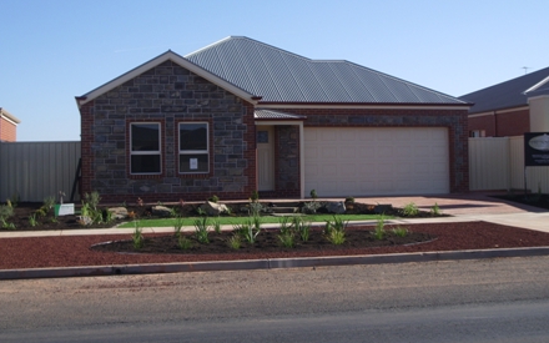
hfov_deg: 37.5
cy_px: 142
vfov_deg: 23.9
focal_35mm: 54
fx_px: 808
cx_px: 276
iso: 50
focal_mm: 8.2
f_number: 5
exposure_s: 1/250
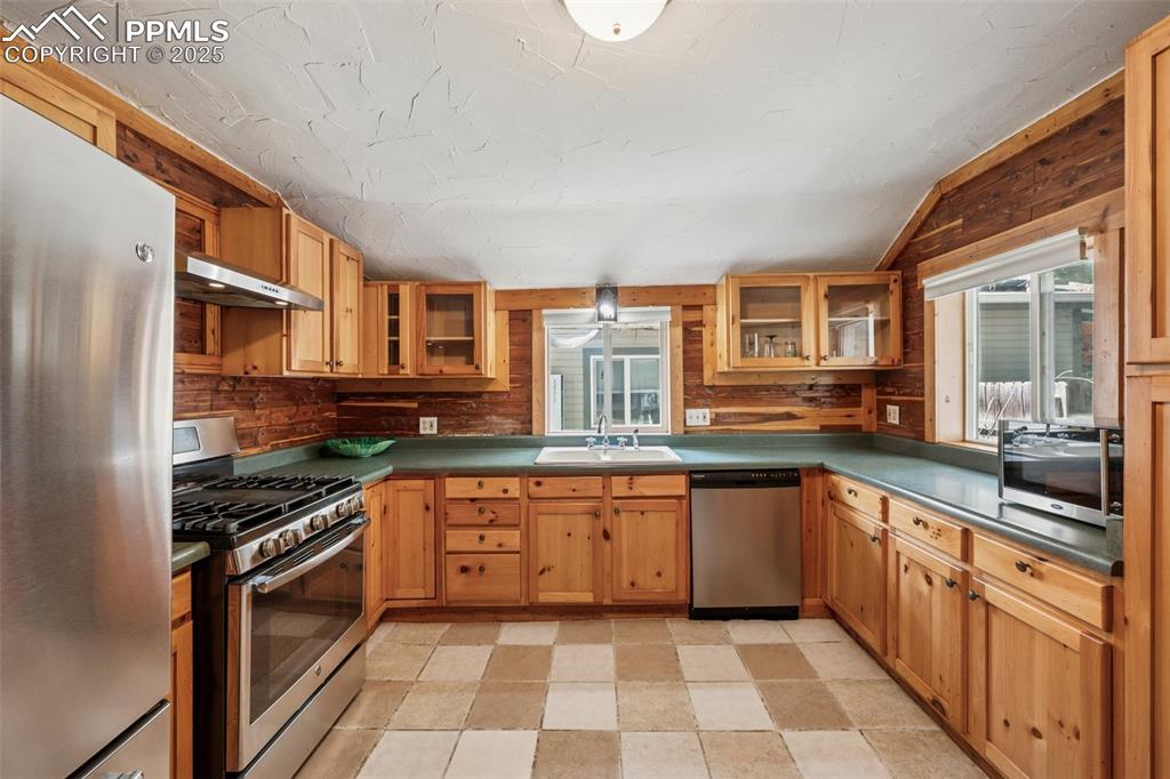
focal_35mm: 15
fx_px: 487
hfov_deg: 100.4
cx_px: 585
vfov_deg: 77.3
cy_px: 390
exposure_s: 1/6
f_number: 11
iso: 800
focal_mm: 15
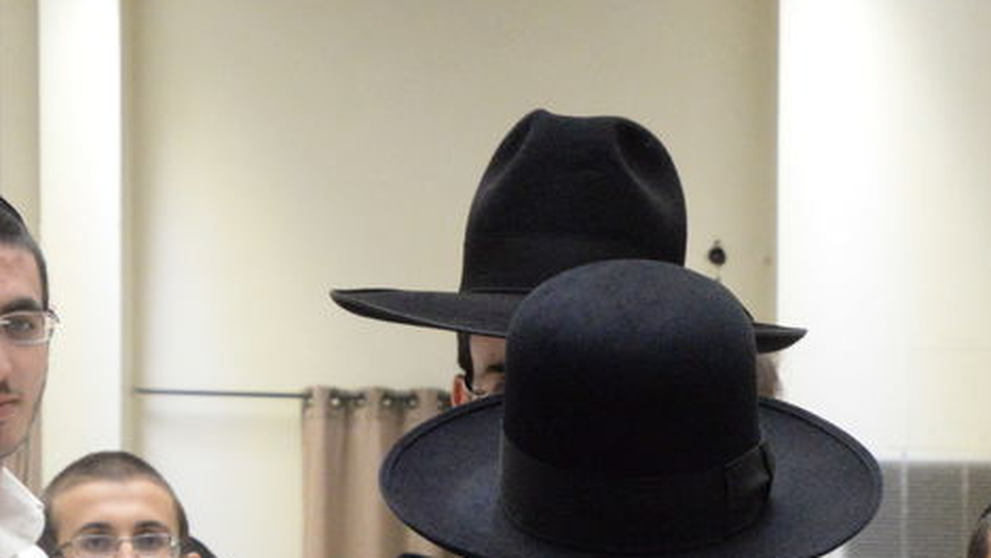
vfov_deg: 6.9
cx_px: 835
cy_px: 983
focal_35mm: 172
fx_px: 4520
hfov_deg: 12.4
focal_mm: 55
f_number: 9
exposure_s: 1/320
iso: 6400
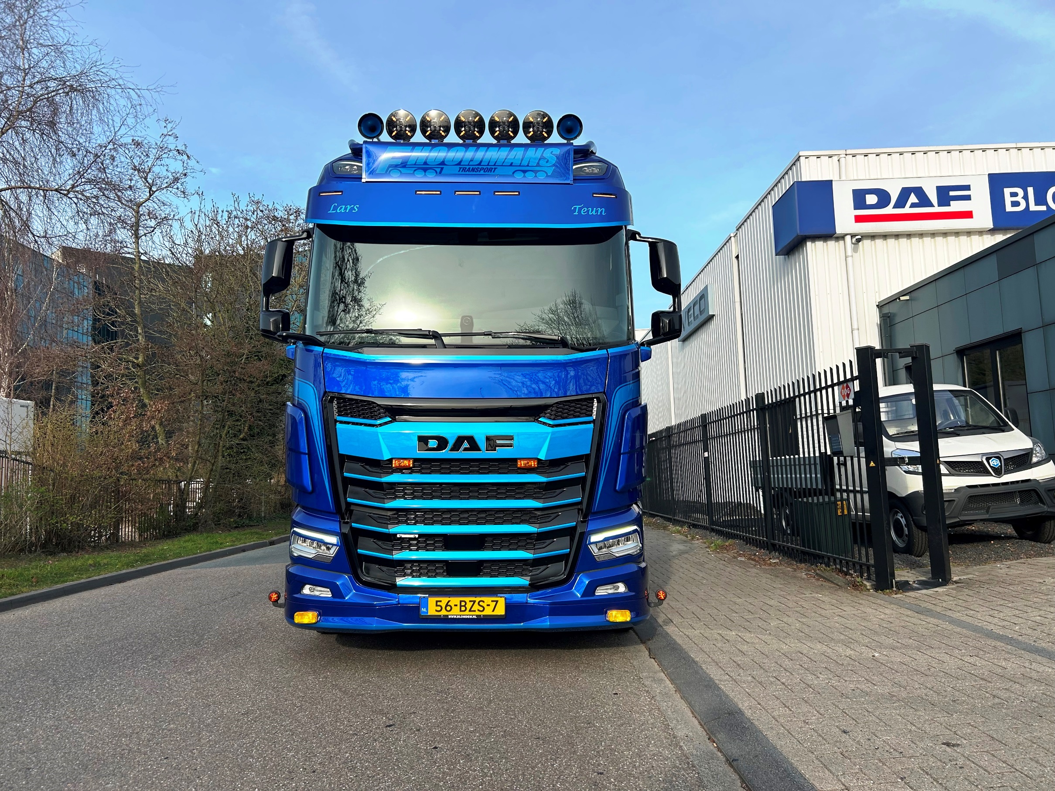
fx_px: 792
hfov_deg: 67.3
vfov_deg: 53.1
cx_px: 528
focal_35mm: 26
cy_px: 396
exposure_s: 1/2208
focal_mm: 5.7
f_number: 1.5
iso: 50
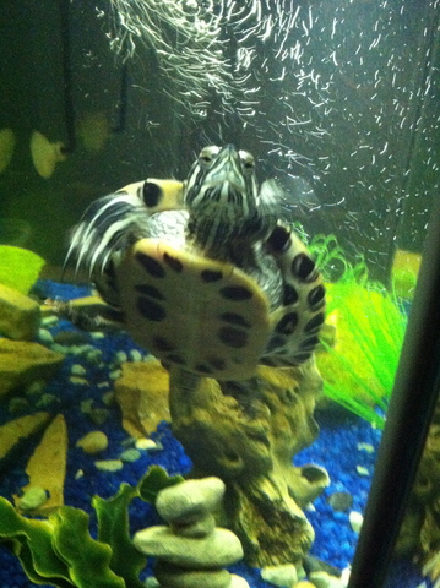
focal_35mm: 35
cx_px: 220
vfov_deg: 52.7
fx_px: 594
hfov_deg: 40.6
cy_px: 294
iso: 1000
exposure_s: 1/15
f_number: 2.8
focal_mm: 3.85
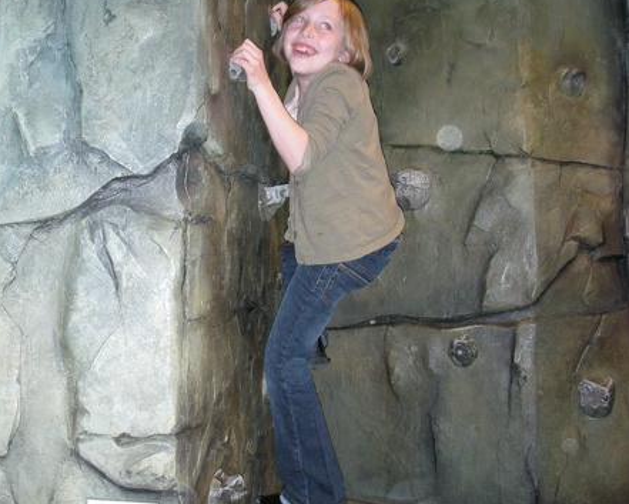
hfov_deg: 40.3
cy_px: 200
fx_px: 857
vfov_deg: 32.7
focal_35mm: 46
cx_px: 313
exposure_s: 1/60
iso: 196
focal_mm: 5.8
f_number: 2.8
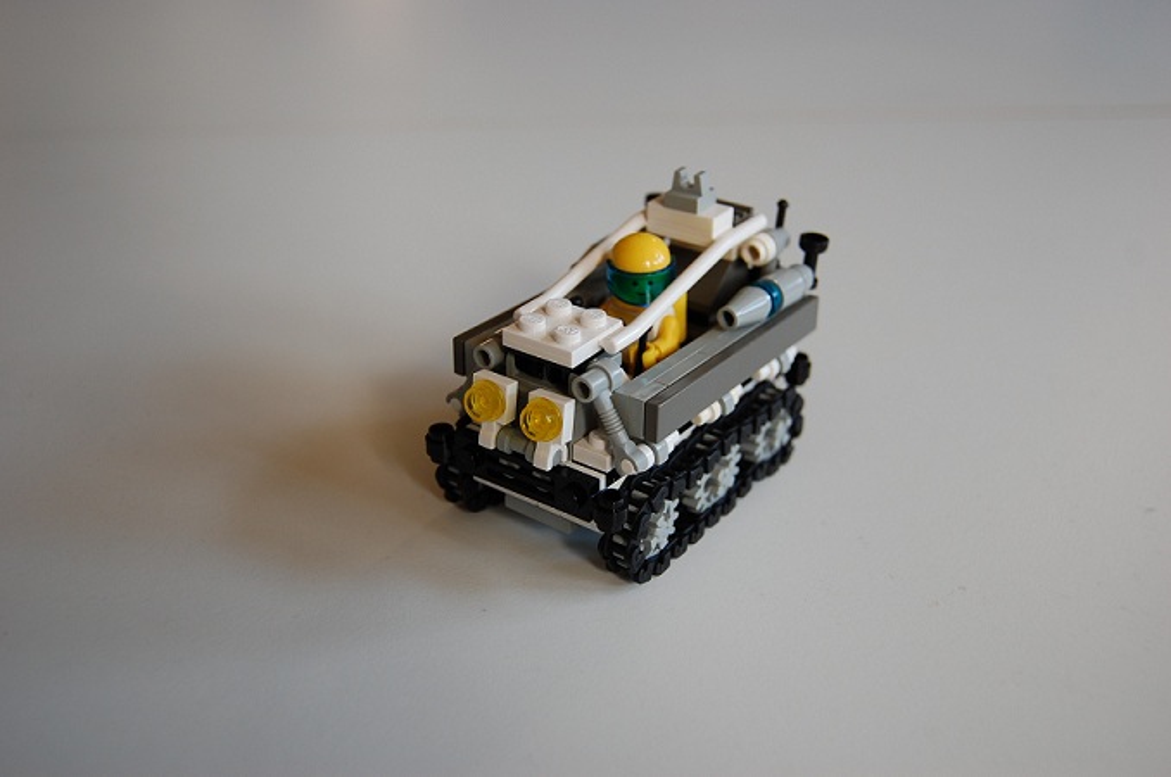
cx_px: 586
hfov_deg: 49.6
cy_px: 388
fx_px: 1267
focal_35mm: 39
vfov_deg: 34.1
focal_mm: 26
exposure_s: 1/40
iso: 200
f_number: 4
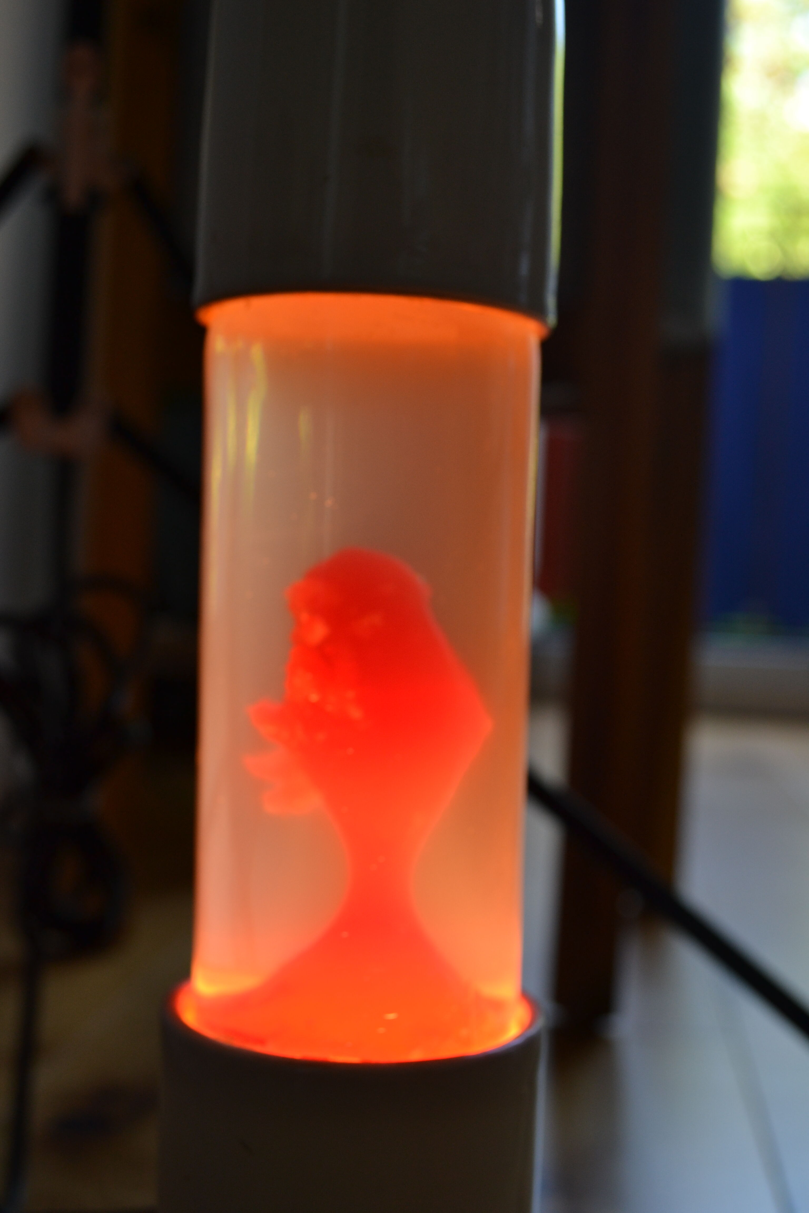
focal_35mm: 45
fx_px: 1517
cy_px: 606
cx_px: 404
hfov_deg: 29.9
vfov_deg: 43.6
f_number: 5.6
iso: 400
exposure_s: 1/125
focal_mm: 30
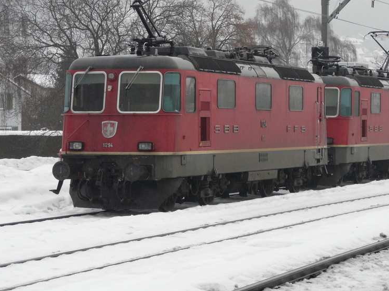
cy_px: 125
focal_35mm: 136
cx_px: 226
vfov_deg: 10.9
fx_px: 1528
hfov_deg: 14.5
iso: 160
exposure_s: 1/200
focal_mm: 16.6
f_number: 4
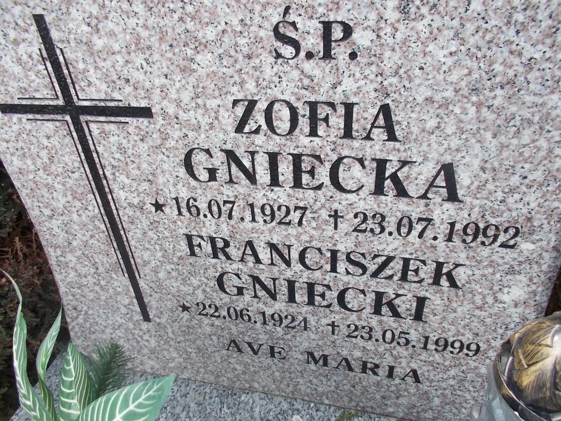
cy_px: 210
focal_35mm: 26
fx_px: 421
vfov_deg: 53.1
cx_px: 280
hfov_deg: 67.3
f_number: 3.2
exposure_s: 1/125
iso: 80
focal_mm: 4.6
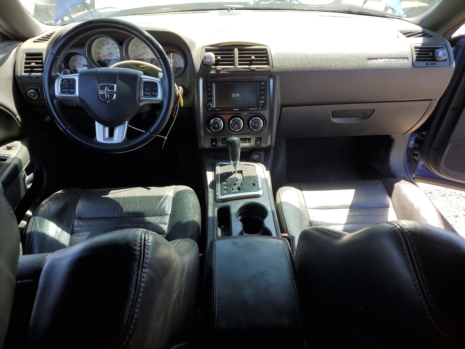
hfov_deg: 67.3
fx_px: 349
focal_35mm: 26
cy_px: 174
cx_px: 232
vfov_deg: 53.1
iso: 50
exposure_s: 1/323
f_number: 1.5
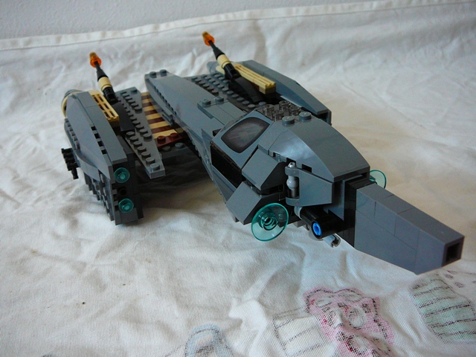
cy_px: 178
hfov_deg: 52.6
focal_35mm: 35
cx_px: 238
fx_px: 481
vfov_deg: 40.7
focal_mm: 5.2
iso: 200
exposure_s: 1/15
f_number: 2.8
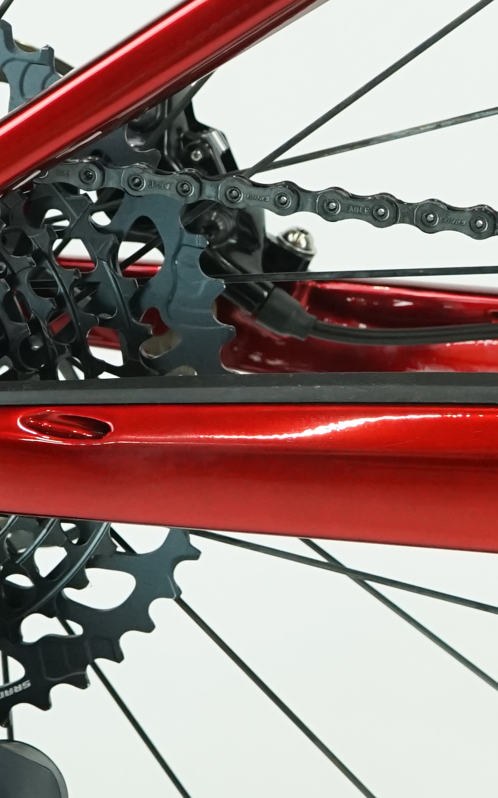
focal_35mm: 155
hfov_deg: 8.2
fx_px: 3366
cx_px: 859
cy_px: 418
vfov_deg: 13.5
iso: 1600
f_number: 5.6
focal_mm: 40
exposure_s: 1/200
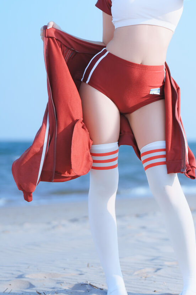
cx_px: 128
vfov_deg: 18.5
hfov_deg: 12.5
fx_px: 891
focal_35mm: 109
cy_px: 49
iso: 100
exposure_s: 1/4000
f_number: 1.4
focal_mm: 50
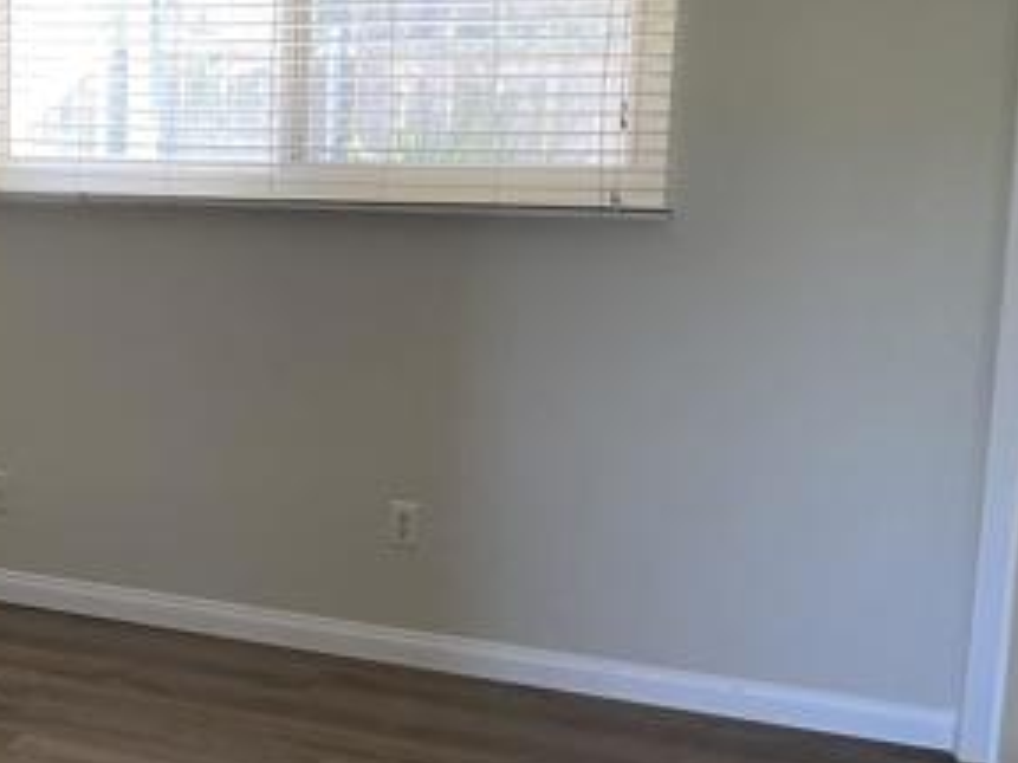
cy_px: 334
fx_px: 1705
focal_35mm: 58
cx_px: -106
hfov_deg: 29.8
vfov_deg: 25.2
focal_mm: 5.1
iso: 200
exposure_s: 1/60
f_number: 1.6
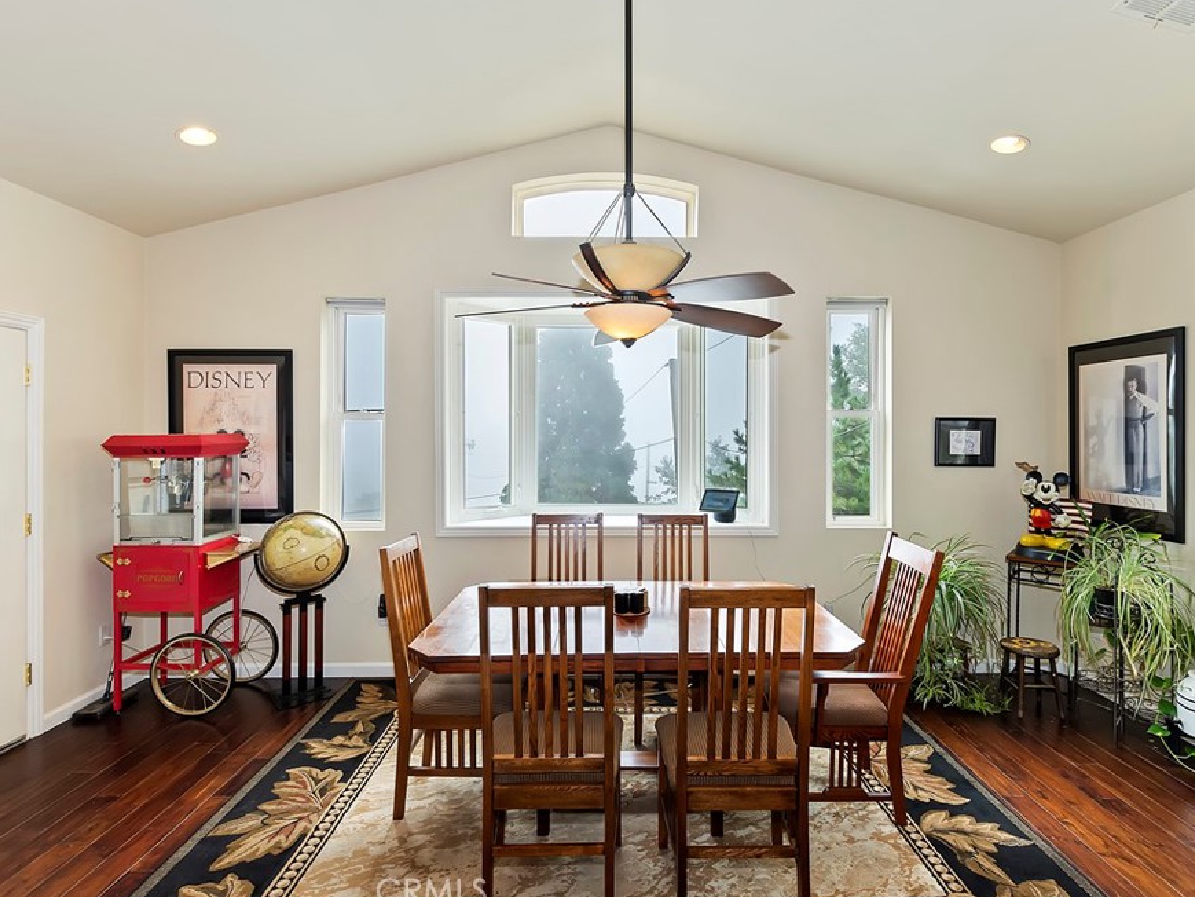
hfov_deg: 90.9
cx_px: 635
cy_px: 441
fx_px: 587
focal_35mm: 17
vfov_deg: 74.7
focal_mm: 10
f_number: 8
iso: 100
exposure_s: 1/30
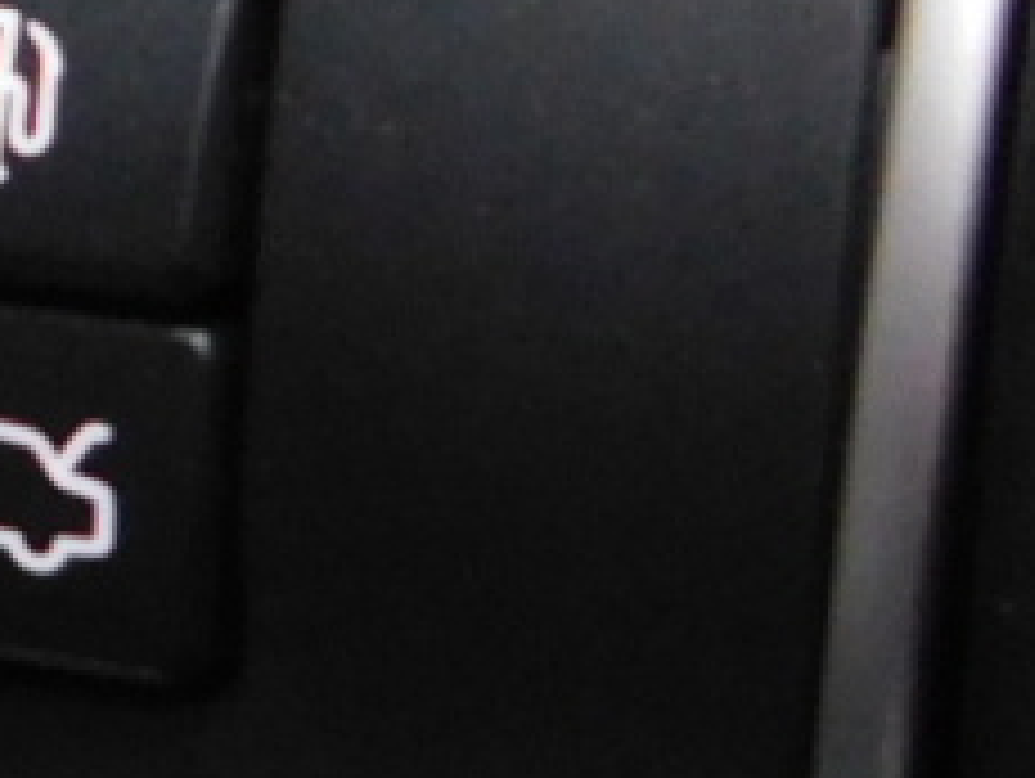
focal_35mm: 160
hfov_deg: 11.0
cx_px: -1166
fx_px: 4789
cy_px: -22
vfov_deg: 9.2
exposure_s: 1/13
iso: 400
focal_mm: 4
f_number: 3
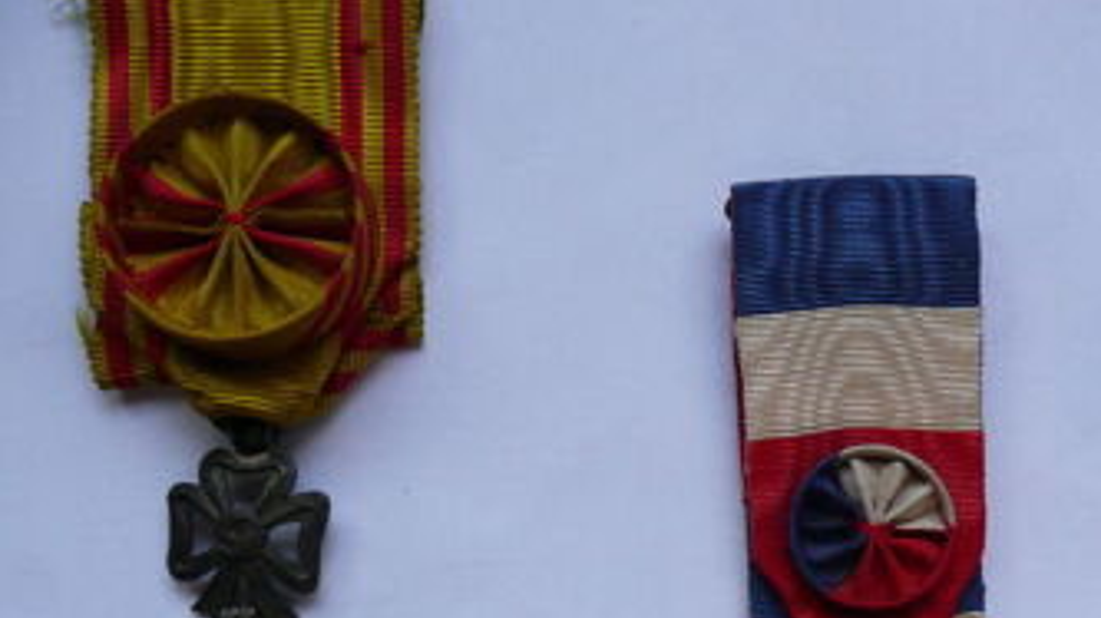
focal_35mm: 44
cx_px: 790
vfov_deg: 26.3
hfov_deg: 45.2
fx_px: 1284
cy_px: 535
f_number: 3.3
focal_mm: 4.6
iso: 100
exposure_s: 1/40
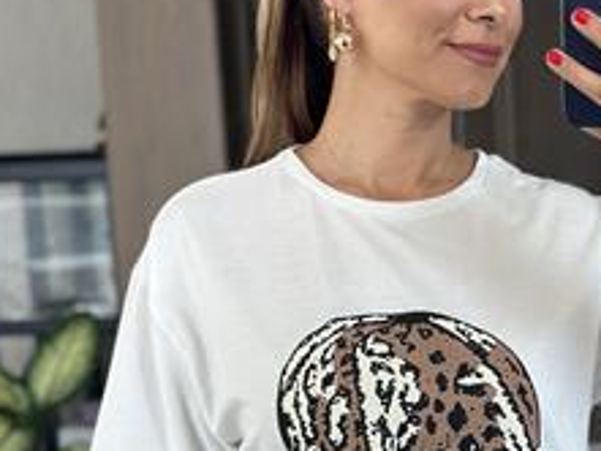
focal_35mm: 110
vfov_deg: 13.4
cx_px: 484
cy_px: 386
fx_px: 1911
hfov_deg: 17.7
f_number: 1.78
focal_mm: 6.86
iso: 100
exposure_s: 1/171
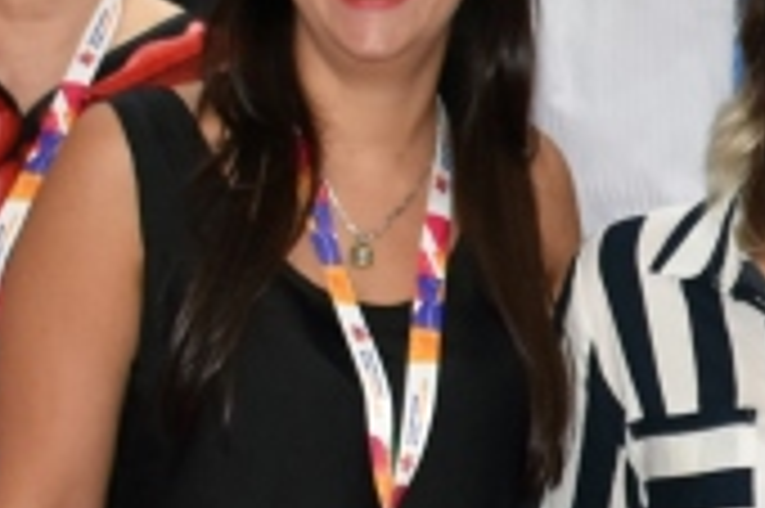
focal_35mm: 217
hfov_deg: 9.0
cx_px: 1408
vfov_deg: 6.3
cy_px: 429
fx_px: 4607
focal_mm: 24
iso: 500
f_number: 3.8
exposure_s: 1/60
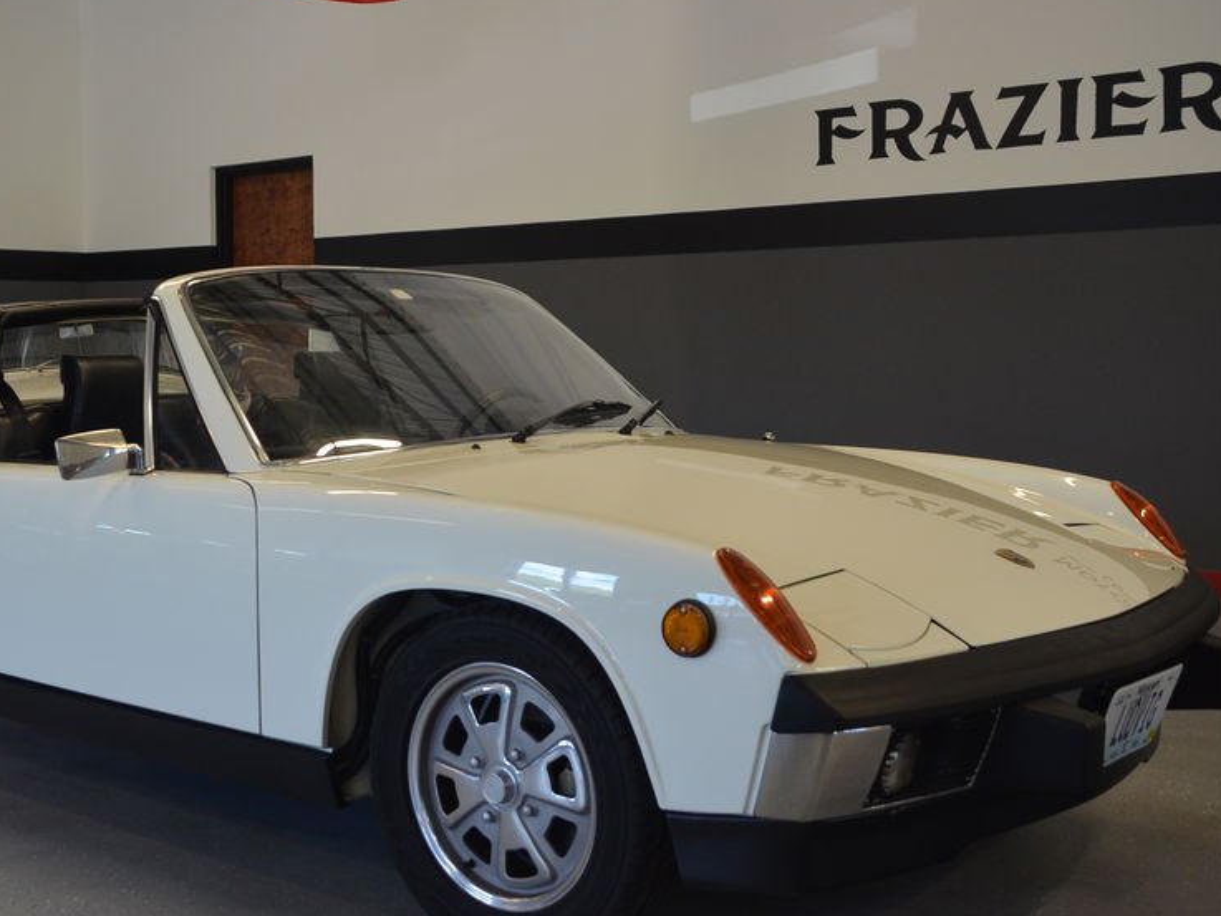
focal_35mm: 48
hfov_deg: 39.3
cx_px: 434
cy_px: 487
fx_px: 1693
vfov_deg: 30.3
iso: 800
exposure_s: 1/30
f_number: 3.8
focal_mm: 24
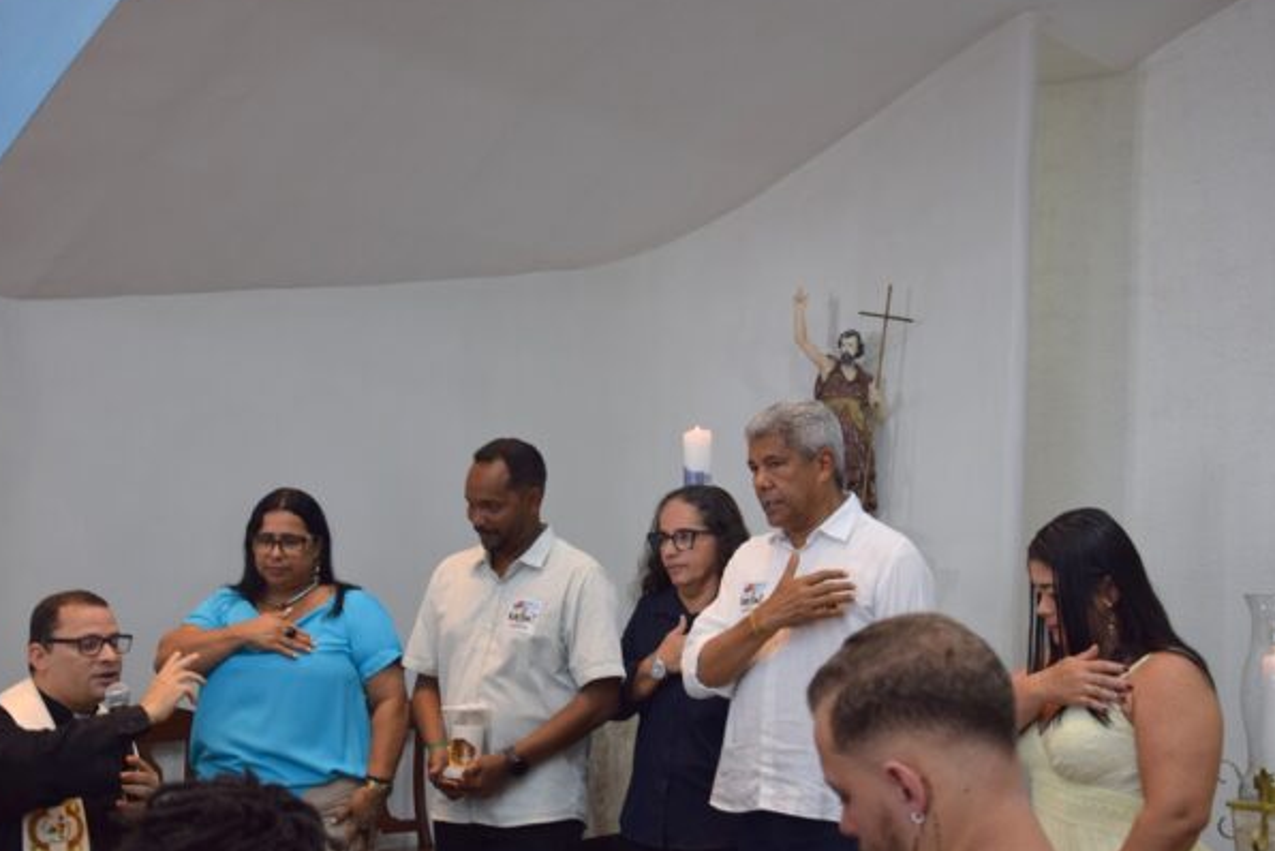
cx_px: 590
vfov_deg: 24.2
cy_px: 463
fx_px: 1984
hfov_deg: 35.6
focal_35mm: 56
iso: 400
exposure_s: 1/60
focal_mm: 30
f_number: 4.2
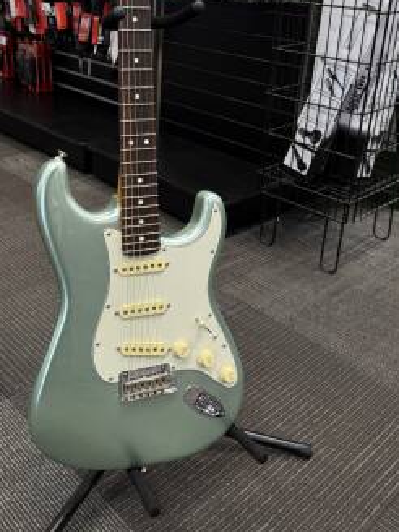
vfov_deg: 47.7
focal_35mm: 38
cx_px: 161
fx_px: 584
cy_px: 154
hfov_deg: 37.6
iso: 125
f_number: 1.78
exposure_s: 1/120
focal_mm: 6.76
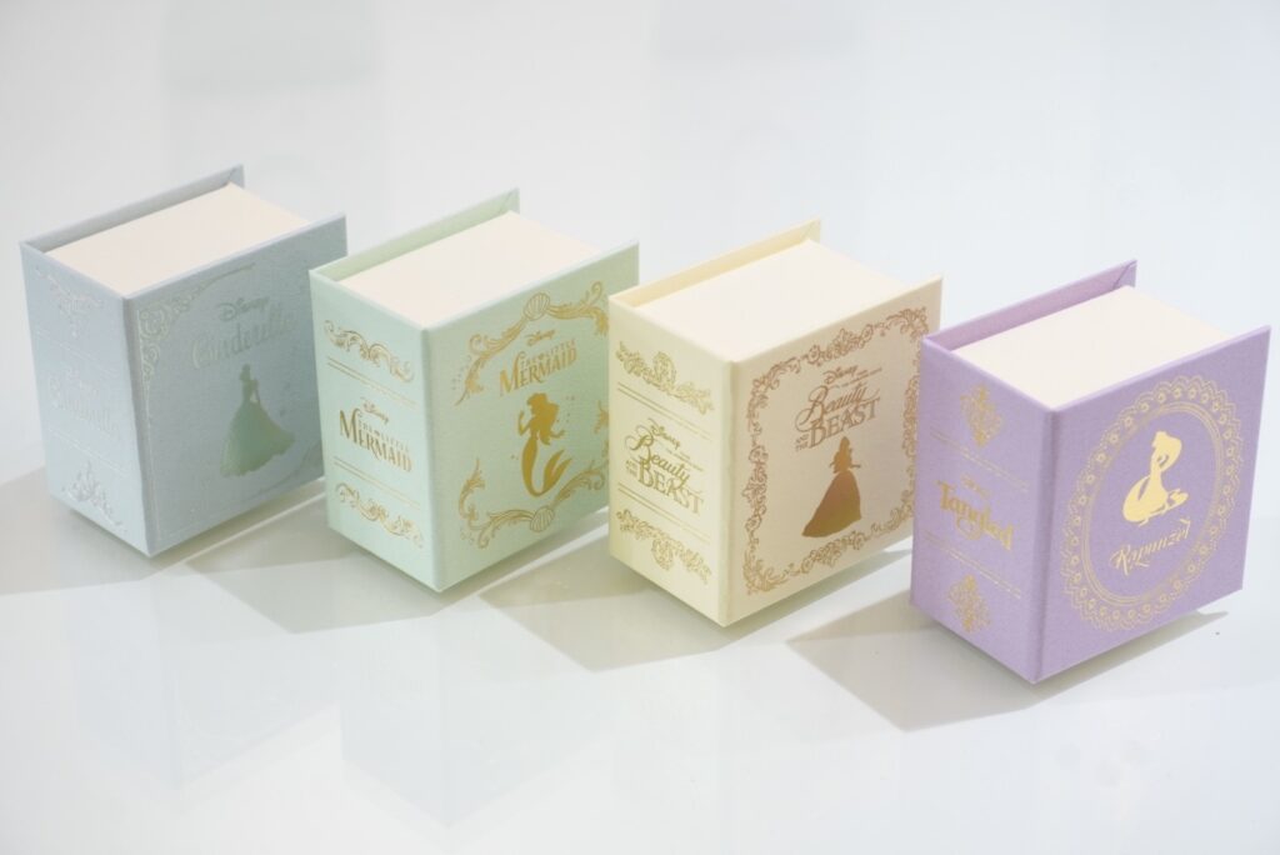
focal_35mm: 75
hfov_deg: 27.0
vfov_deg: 18.2
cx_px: 640
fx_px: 2668
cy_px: 428
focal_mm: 50
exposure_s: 1/20
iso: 400
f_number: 8
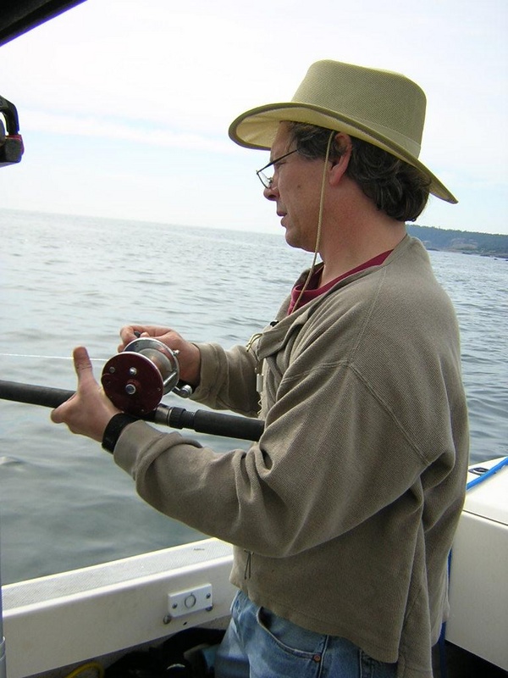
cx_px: 254
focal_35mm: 36
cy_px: 339
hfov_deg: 39.7
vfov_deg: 51.4
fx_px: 704
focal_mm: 4.7
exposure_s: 1/901
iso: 100
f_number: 2.6
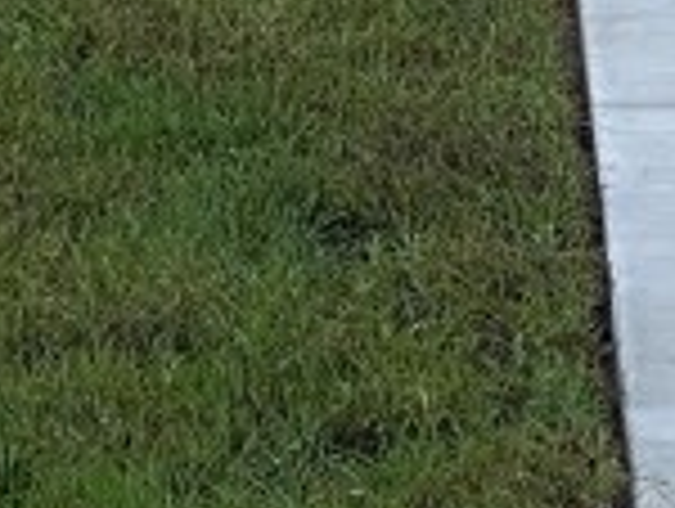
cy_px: -674
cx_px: 504
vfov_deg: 4.1
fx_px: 6914
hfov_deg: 5.6
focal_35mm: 354
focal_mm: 6
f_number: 2
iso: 20
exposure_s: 1/457
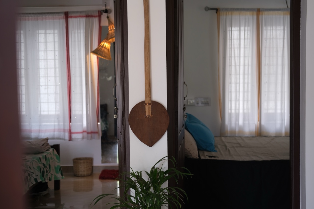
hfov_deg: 37.5
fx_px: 462
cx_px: 157
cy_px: 104
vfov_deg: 25.5
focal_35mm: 53
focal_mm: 35
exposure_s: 1/90
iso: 160
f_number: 2.2
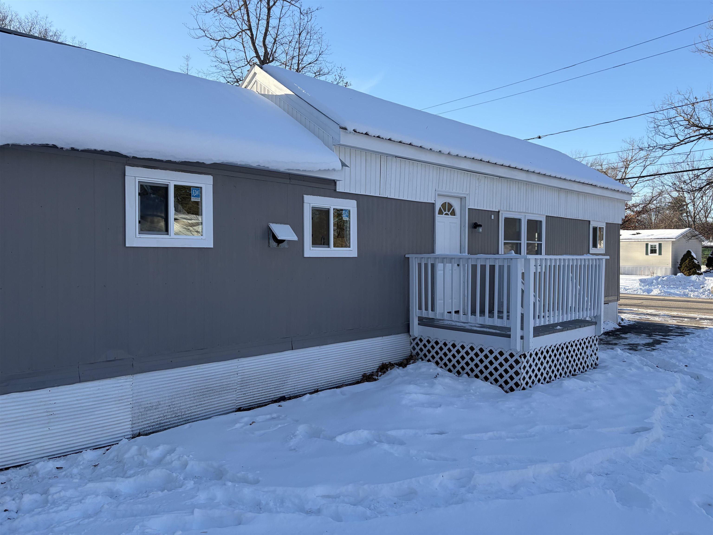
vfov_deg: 53.1
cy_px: 268
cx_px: 356
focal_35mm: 26
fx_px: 536
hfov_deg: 67.3
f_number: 1.6
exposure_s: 1/1217
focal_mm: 5.96
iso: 50
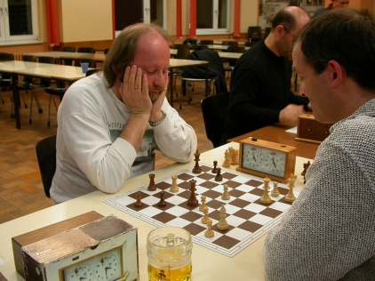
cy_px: 140
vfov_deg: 37.7
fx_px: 411
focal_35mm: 38
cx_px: 188
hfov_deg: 49.0
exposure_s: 1/18.7
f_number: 2.6
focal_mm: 7.85
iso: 100
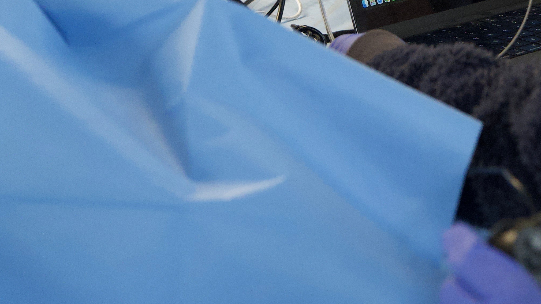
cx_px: 542
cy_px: 110
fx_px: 1722
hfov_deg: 17.4
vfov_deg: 10.1
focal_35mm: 120
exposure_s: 1/500
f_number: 2.8
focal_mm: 33
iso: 3200
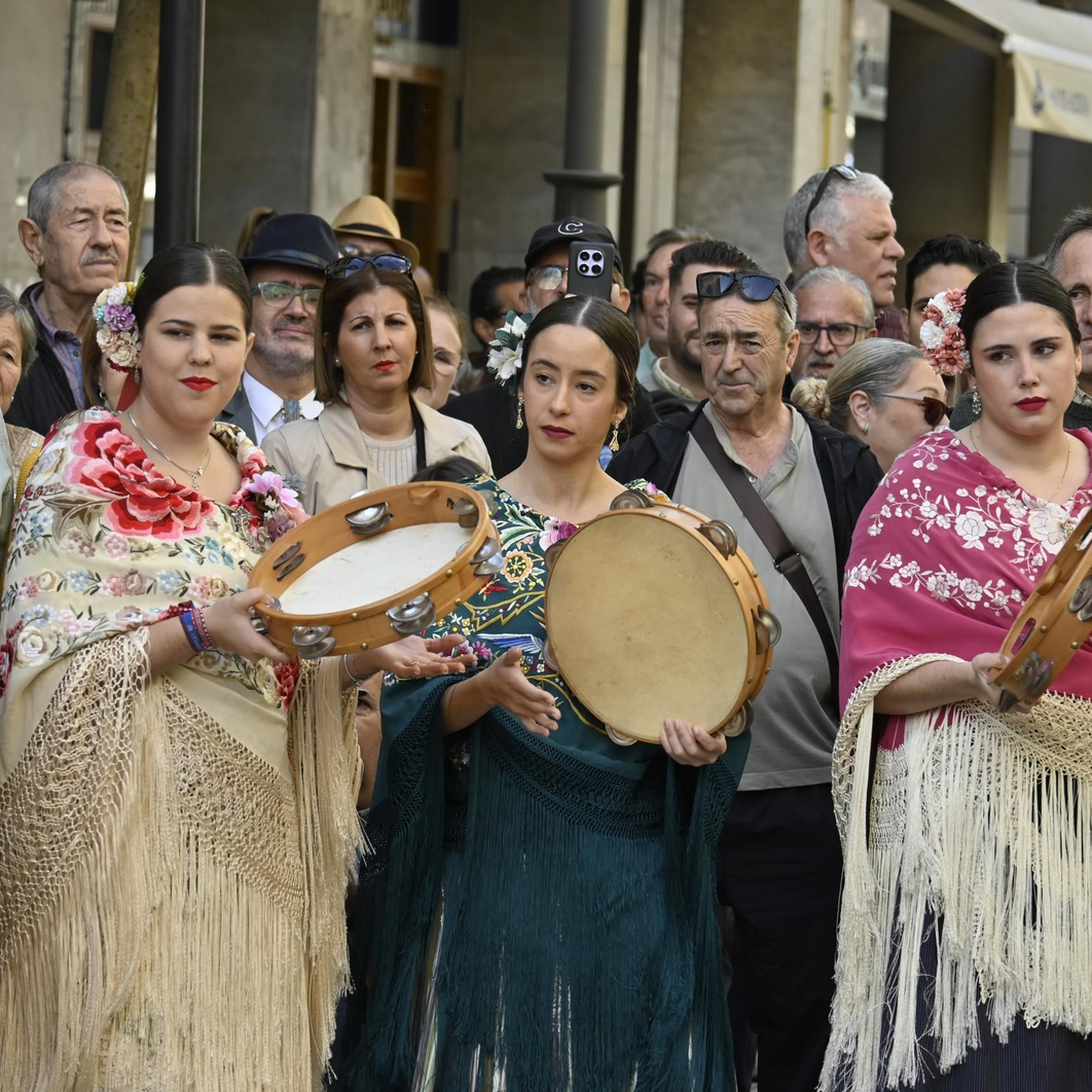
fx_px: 6853
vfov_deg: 9.1
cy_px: 546
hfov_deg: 9.1
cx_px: 606
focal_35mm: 192
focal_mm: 100
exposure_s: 1/320
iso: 320
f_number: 5.6
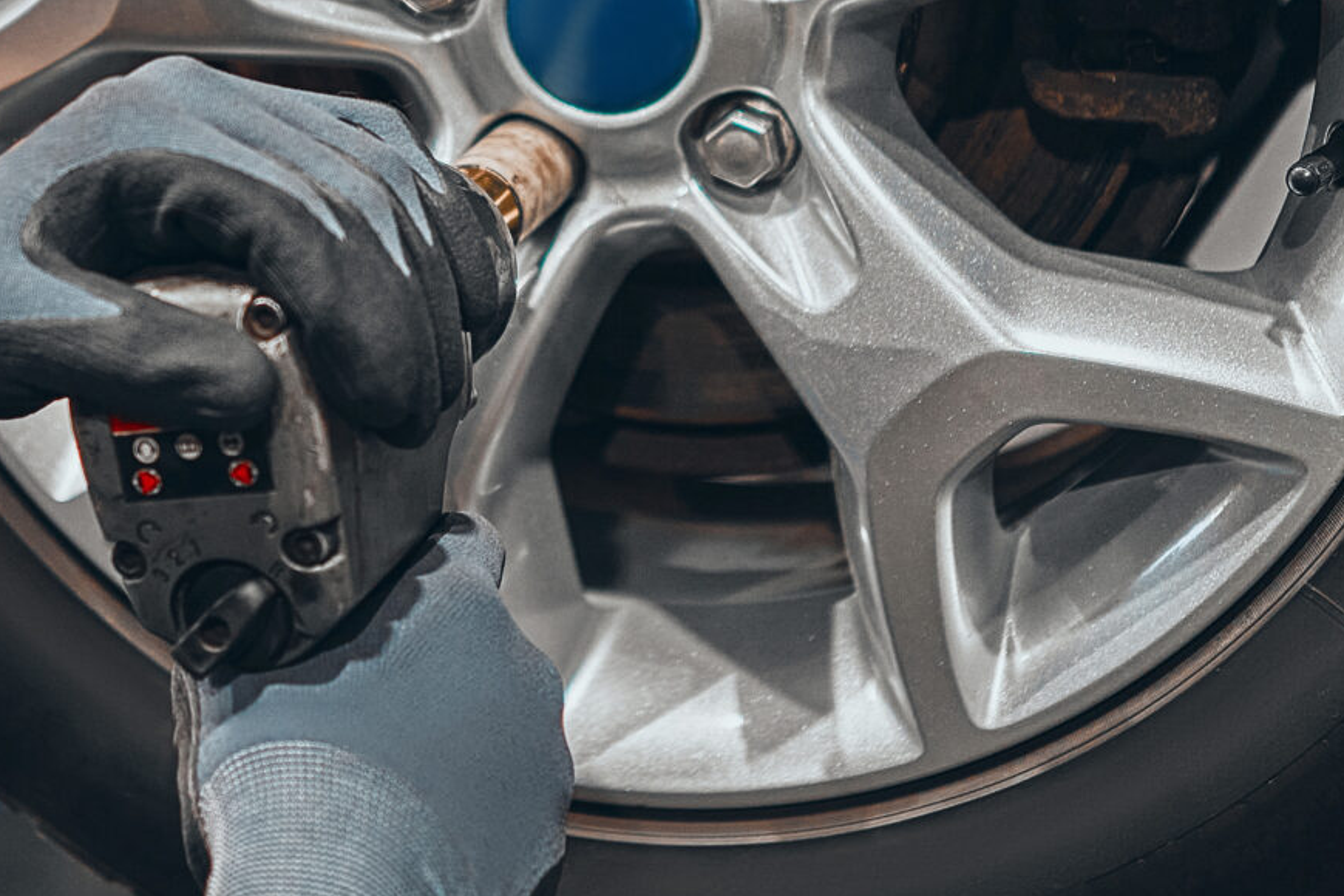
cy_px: 32
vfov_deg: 13.1
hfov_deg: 19.6
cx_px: 266
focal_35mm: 103
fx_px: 3845
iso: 320
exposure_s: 1/100
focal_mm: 35
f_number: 2
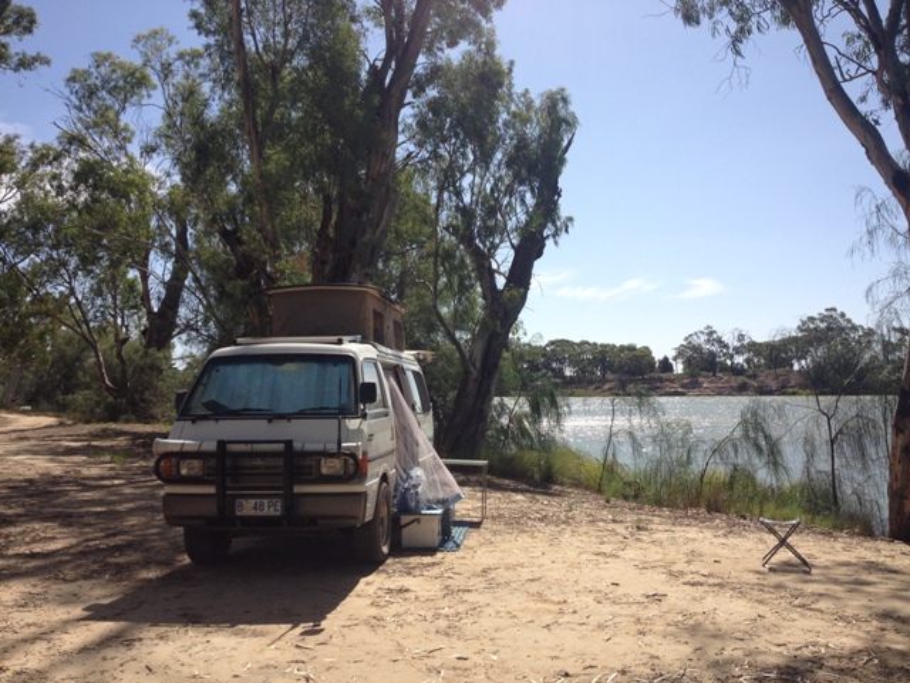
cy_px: 342
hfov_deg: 52.6
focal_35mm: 35
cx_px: 455
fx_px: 920
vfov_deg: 40.7
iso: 50
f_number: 2.4
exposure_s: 1/2045
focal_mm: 4.28
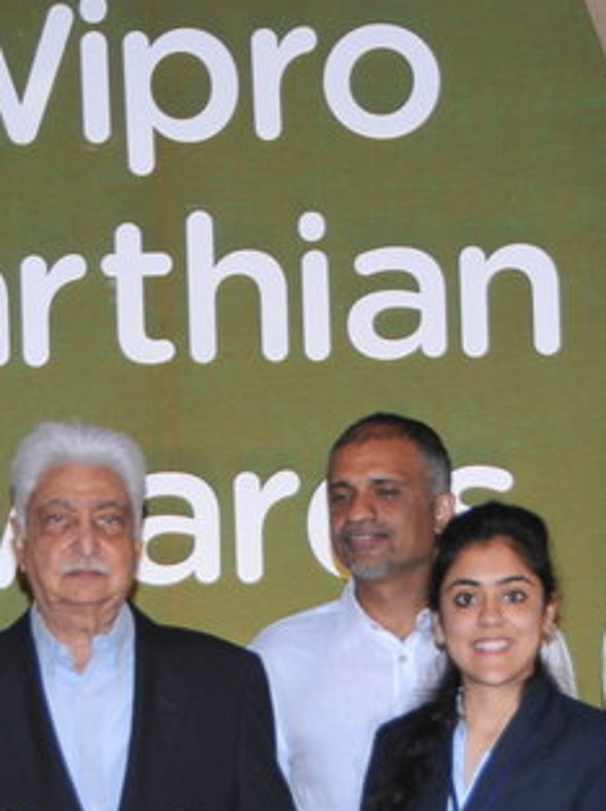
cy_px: 687
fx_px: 3813
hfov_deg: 9.1
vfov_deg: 12.1
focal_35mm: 163
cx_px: 230
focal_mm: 44
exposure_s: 1/125
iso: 400
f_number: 4.5
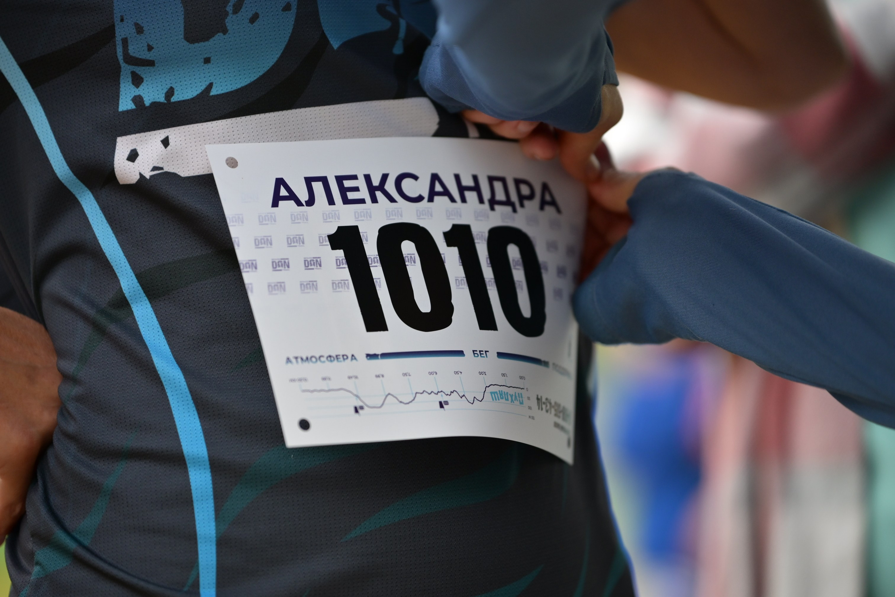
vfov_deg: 9.1
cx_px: 448
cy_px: 298
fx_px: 3729
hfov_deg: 13.7
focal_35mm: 150
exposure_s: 1/640
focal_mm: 150
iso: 1000
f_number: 2.8
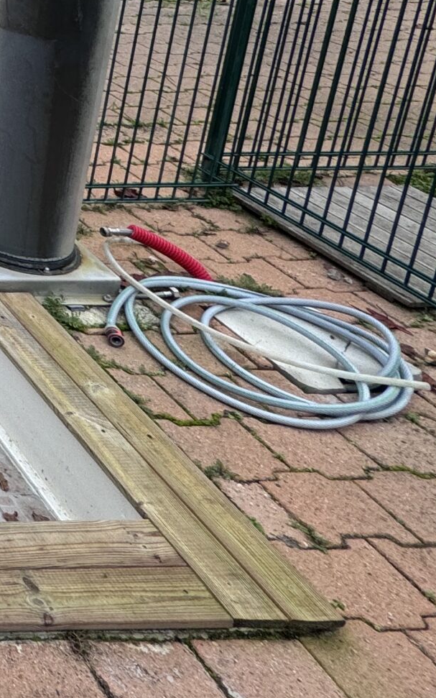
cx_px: -508
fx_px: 836
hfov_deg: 17.2
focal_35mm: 44
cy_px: -72
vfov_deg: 37.7
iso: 40
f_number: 2.2
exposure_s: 1/317
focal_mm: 2.22
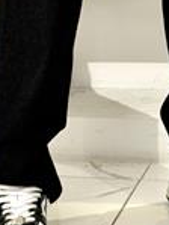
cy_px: -53
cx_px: 130
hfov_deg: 9.9
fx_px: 975
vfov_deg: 12.8
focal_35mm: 150
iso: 160
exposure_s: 1/100
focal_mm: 6.76
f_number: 1.78
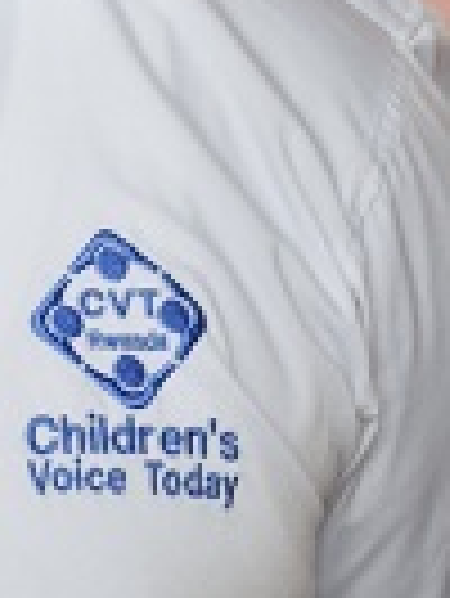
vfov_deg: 7.4
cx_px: -153
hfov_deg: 5.5
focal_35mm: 268
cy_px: 88
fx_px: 4636
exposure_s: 1/30
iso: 1000
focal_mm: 31
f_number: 6.3
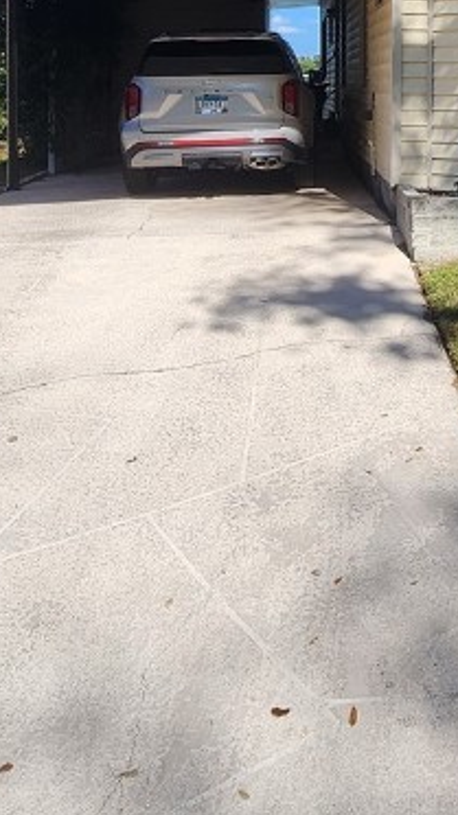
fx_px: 843
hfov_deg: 28.3
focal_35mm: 39
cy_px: 96
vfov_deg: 47.0
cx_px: 471
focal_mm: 2.2
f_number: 2.2
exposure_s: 1/1962
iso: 50
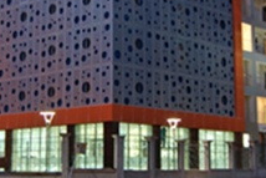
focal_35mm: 84
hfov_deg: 24.2
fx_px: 621
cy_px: 69
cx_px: 116
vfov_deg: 16.3
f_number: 4
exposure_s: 1/2
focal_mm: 24
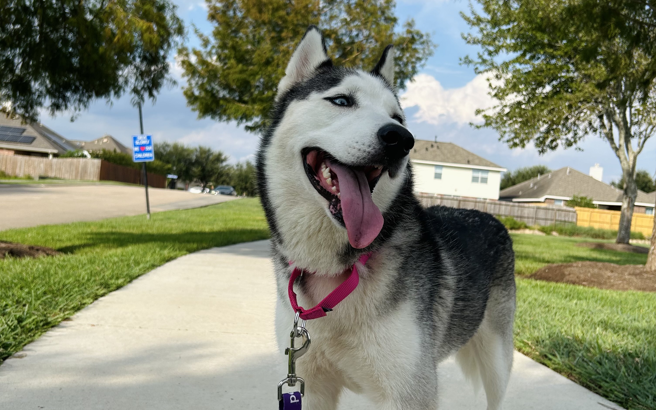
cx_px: 326
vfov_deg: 34.4
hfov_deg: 52.7
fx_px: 662
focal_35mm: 37
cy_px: 210
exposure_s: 1/3257
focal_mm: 5.7
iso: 50
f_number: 1.5
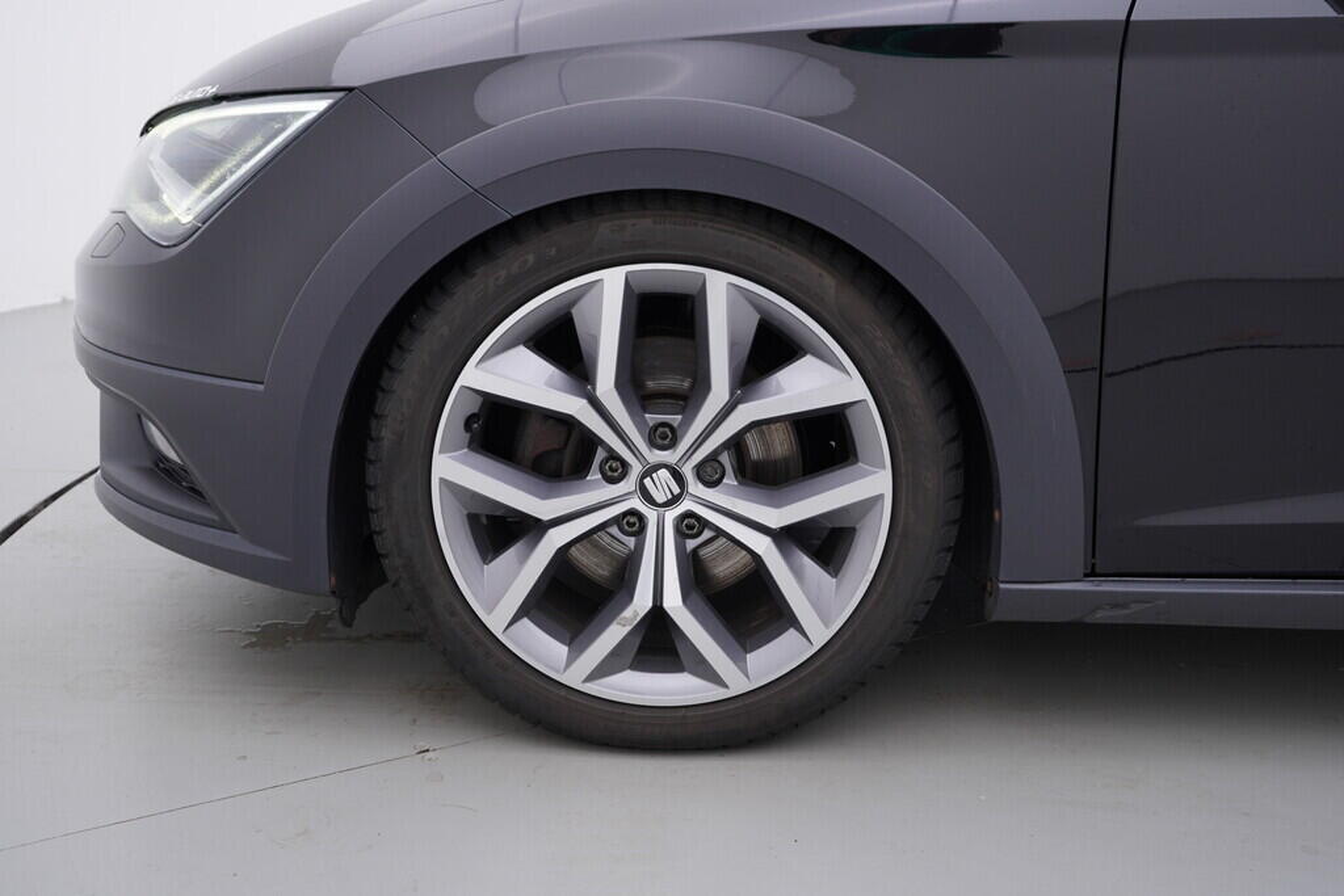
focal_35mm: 36
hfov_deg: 53.1
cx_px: 672
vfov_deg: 36.9
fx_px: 1344
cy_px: 448
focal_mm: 24
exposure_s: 1/60
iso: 125
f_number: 3.5
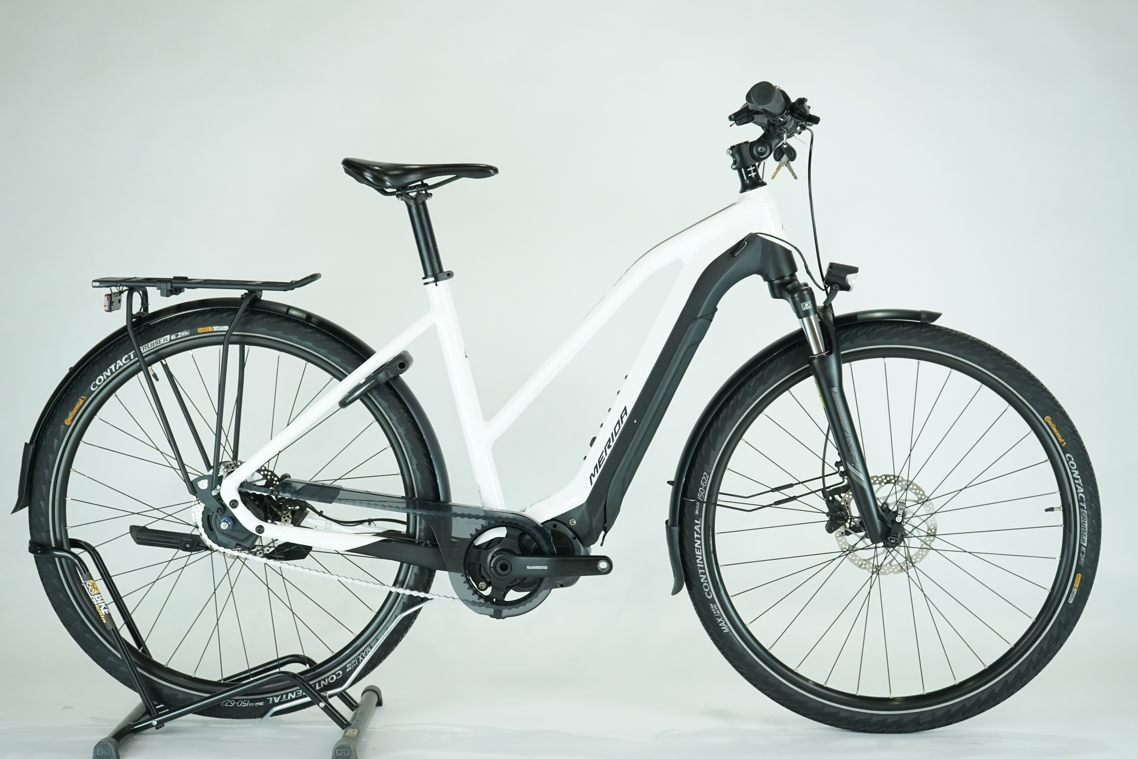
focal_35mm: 56
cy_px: 380
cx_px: 569
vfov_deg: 24.2
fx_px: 1770
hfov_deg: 35.6
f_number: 5.6
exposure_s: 1/200
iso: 1600
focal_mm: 56
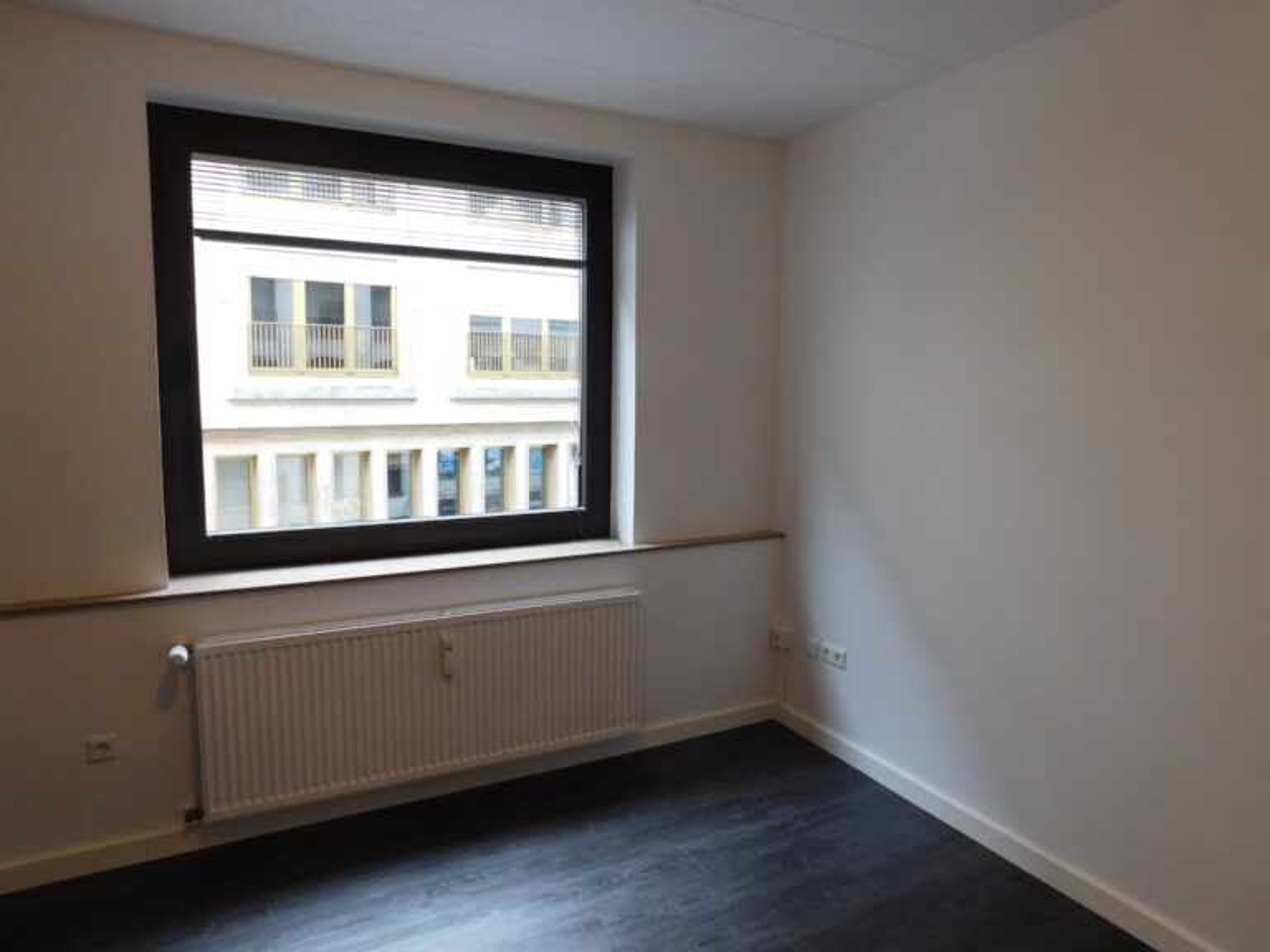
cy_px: 476
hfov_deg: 73.9
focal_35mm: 23
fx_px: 844
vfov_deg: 58.9
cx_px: 635
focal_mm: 4
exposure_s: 1/30
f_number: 3
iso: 220
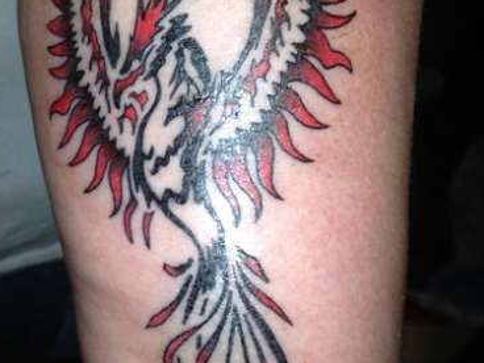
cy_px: 146
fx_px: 797
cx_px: 166
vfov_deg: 25.6
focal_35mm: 57
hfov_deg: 33.5
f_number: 2.4
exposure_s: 1/33
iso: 64
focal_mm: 4.28
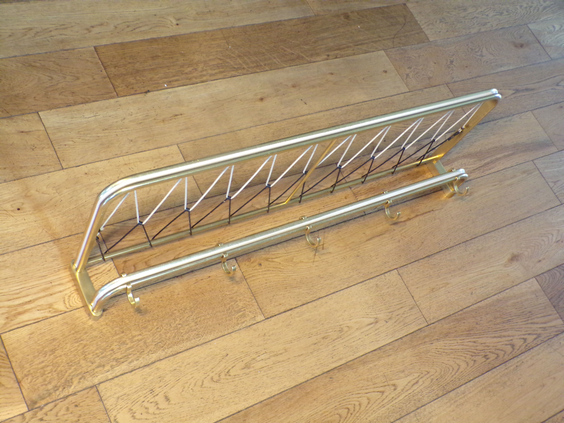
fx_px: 684
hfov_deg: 44.8
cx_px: 282
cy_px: 212
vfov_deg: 34.3
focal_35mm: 42
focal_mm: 7.6
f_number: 3.4
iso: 400
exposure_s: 1/9
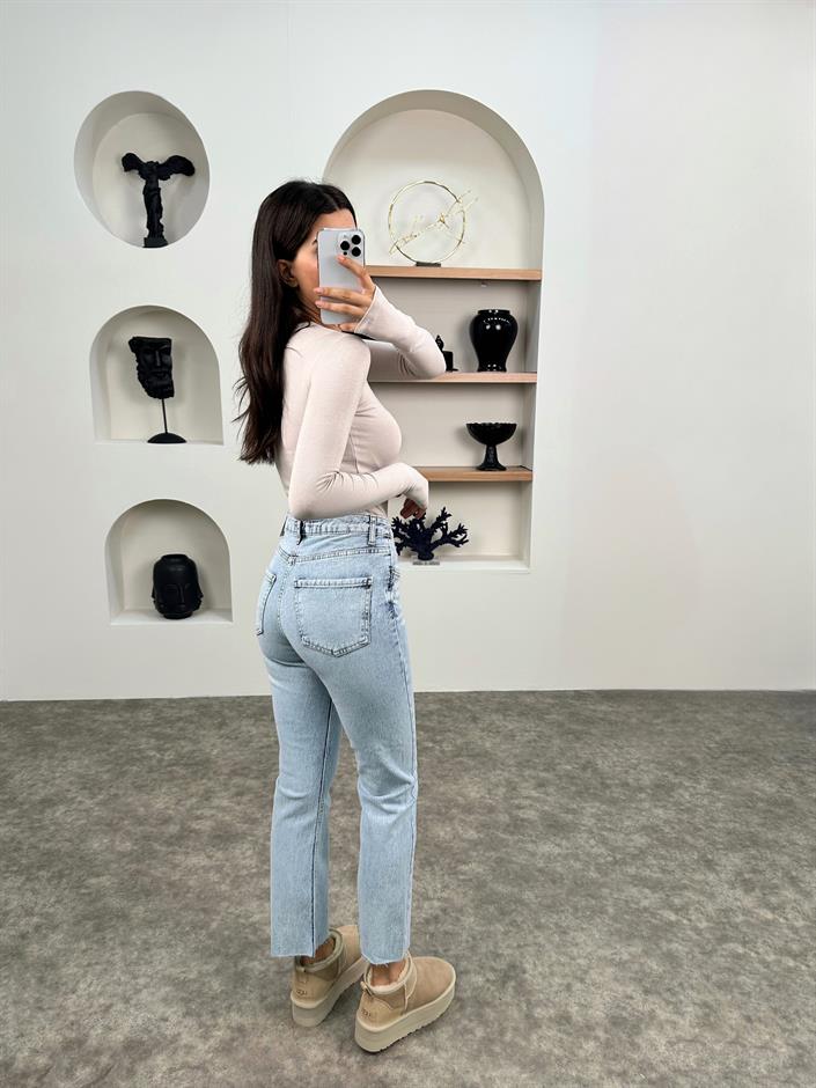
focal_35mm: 24
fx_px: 754
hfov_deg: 56.8
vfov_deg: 71.6
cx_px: 408
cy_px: 544
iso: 80
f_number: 1.78
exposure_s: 1/428
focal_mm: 6.86
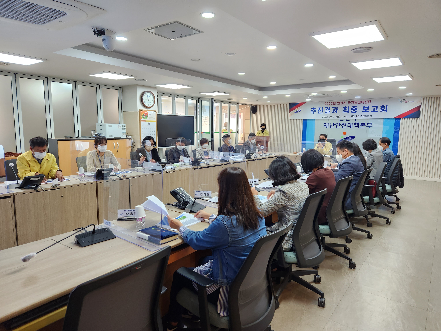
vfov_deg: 58.9
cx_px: 220
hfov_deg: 73.9
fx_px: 293
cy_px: 166
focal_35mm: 23
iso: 160
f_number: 1.8
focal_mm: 5.4
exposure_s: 1/120
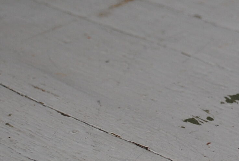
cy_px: 119
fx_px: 1417
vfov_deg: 6.5
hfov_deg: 9.5
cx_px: 294
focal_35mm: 213
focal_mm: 36
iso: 200
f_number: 5.3
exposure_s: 1/125
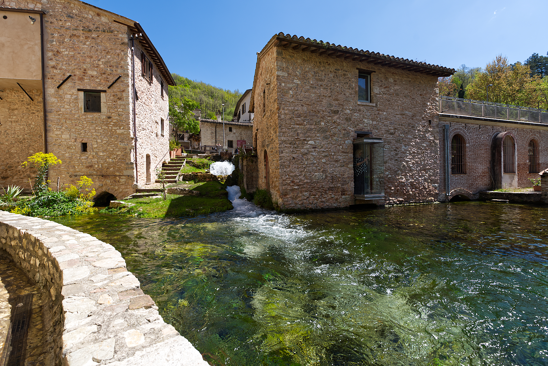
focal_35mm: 16
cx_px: 274
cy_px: 183
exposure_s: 1/320
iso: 100
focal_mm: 16
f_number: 6.3
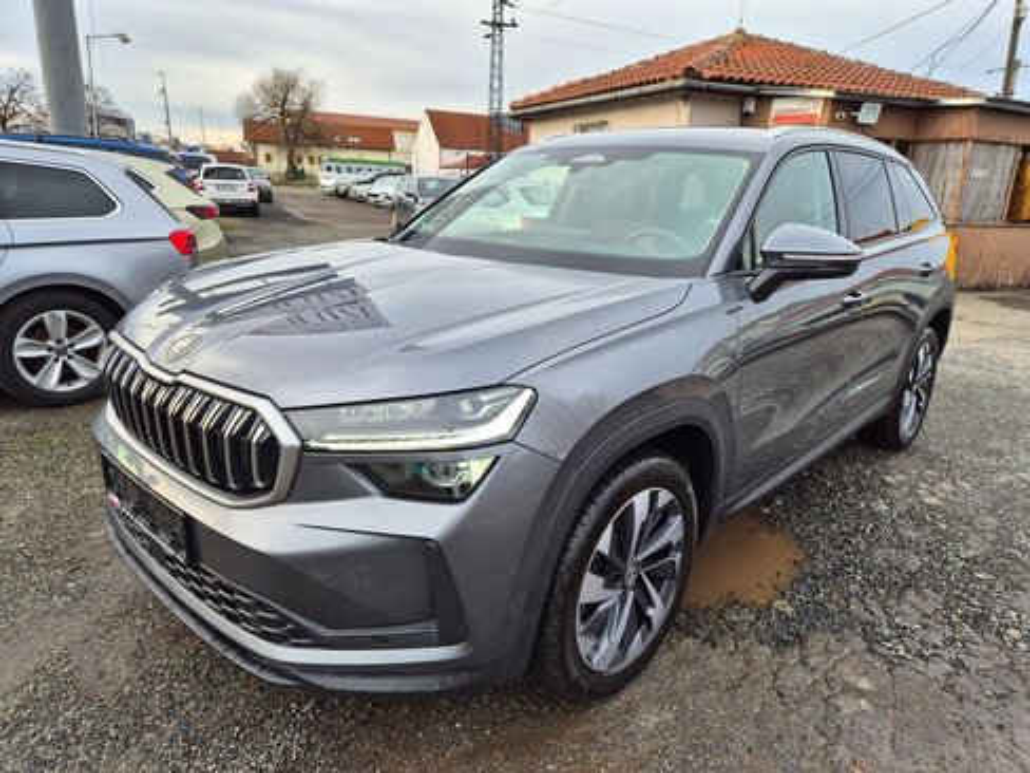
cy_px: 386
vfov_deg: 58.9
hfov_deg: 73.9
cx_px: 515
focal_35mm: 23
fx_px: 684
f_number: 1.8
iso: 25
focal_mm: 5.4
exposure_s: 1/236
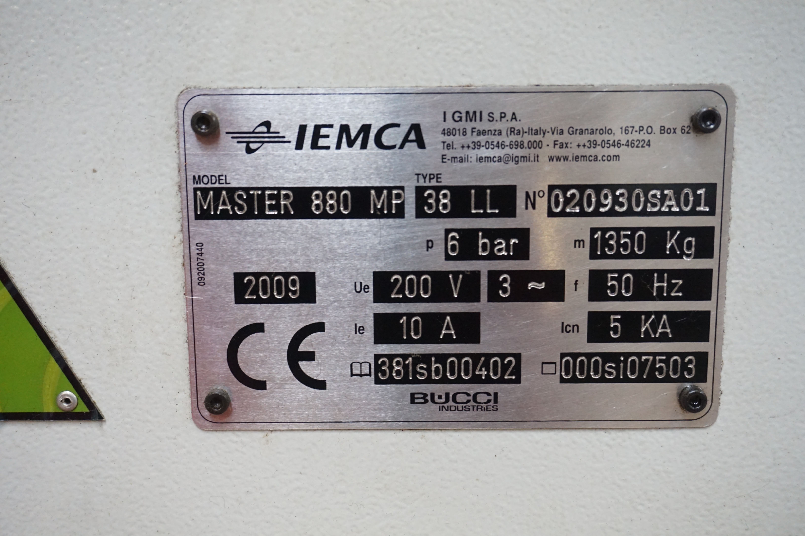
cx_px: 402
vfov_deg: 31.9
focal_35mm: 42
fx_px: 939
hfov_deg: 46.4
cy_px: 268
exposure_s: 1/60
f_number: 4.5
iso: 2500
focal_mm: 28
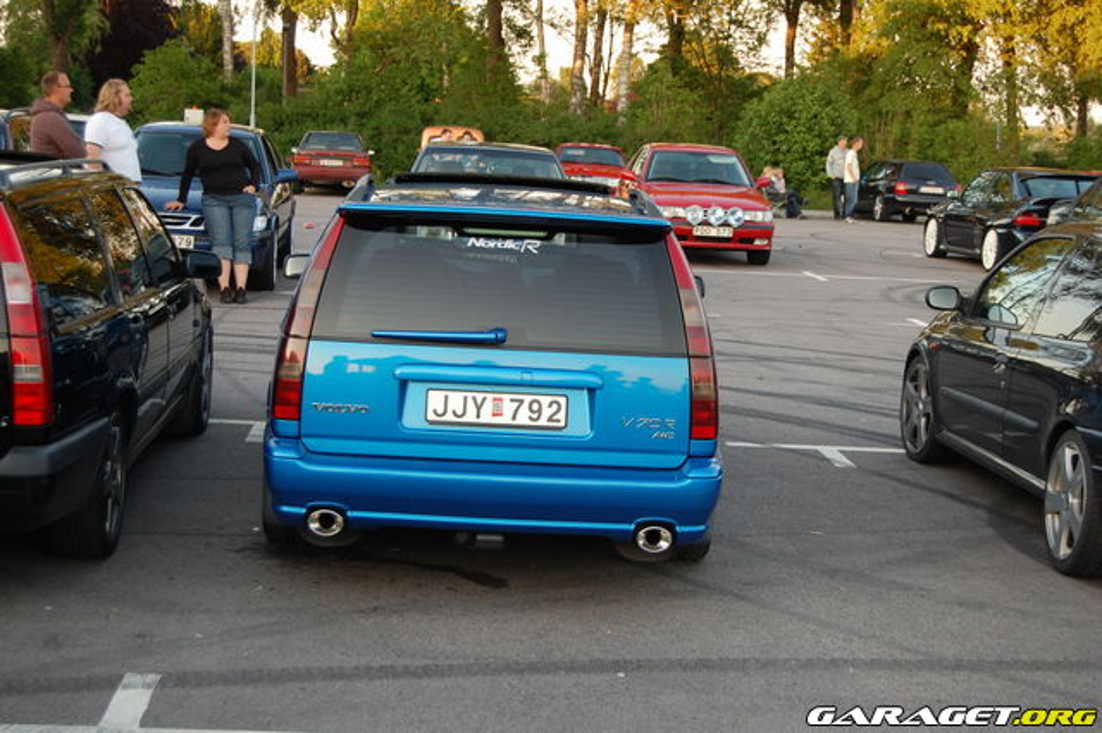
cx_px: 551
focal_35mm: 60
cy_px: 366
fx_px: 1836
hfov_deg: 33.4
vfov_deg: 22.6
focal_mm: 40
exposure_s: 1/100
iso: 400
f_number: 5
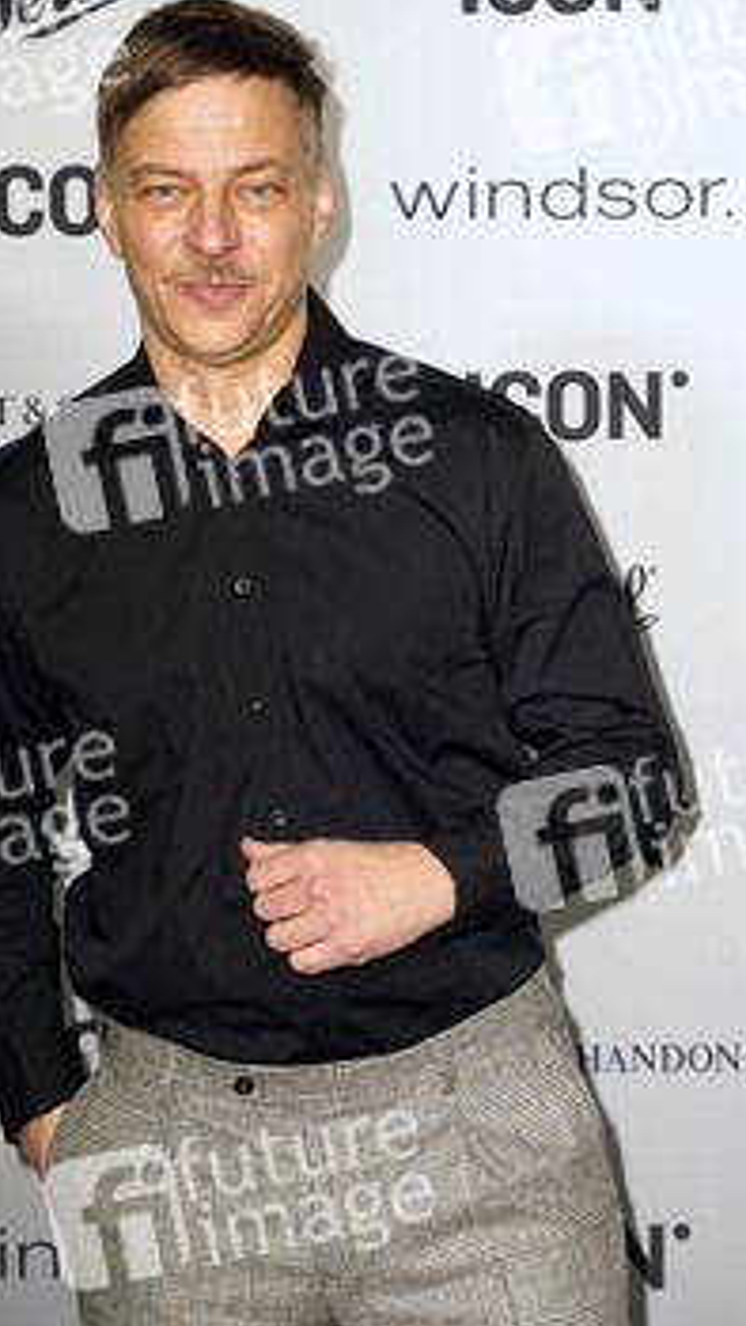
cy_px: 633
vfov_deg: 16.8
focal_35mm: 128
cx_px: 348
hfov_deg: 9.5
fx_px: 4499
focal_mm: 107
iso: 1600
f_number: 5.6
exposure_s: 1/160
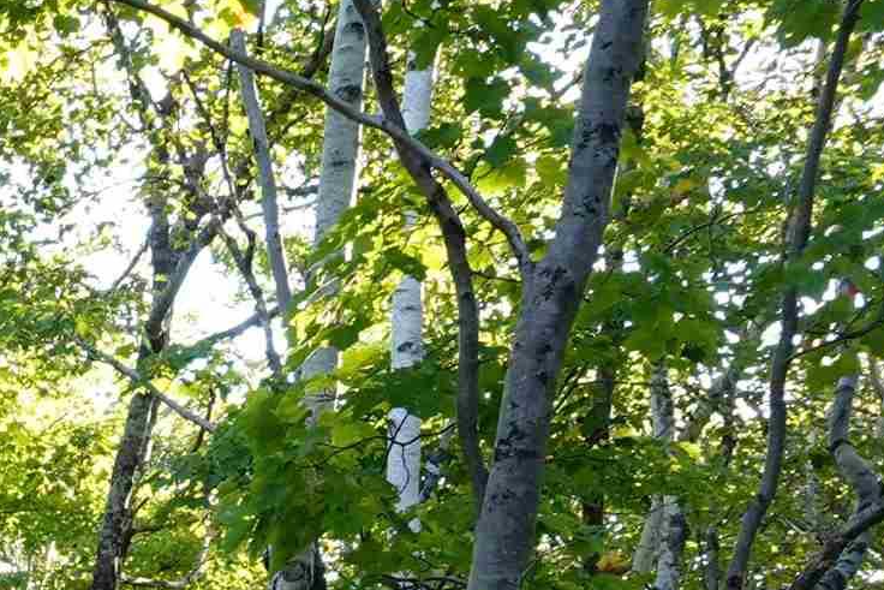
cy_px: 1186
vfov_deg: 10.4
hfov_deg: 14.7
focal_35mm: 121
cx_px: -733
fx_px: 2972
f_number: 4.5
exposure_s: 1/200
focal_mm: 10.59
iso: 640
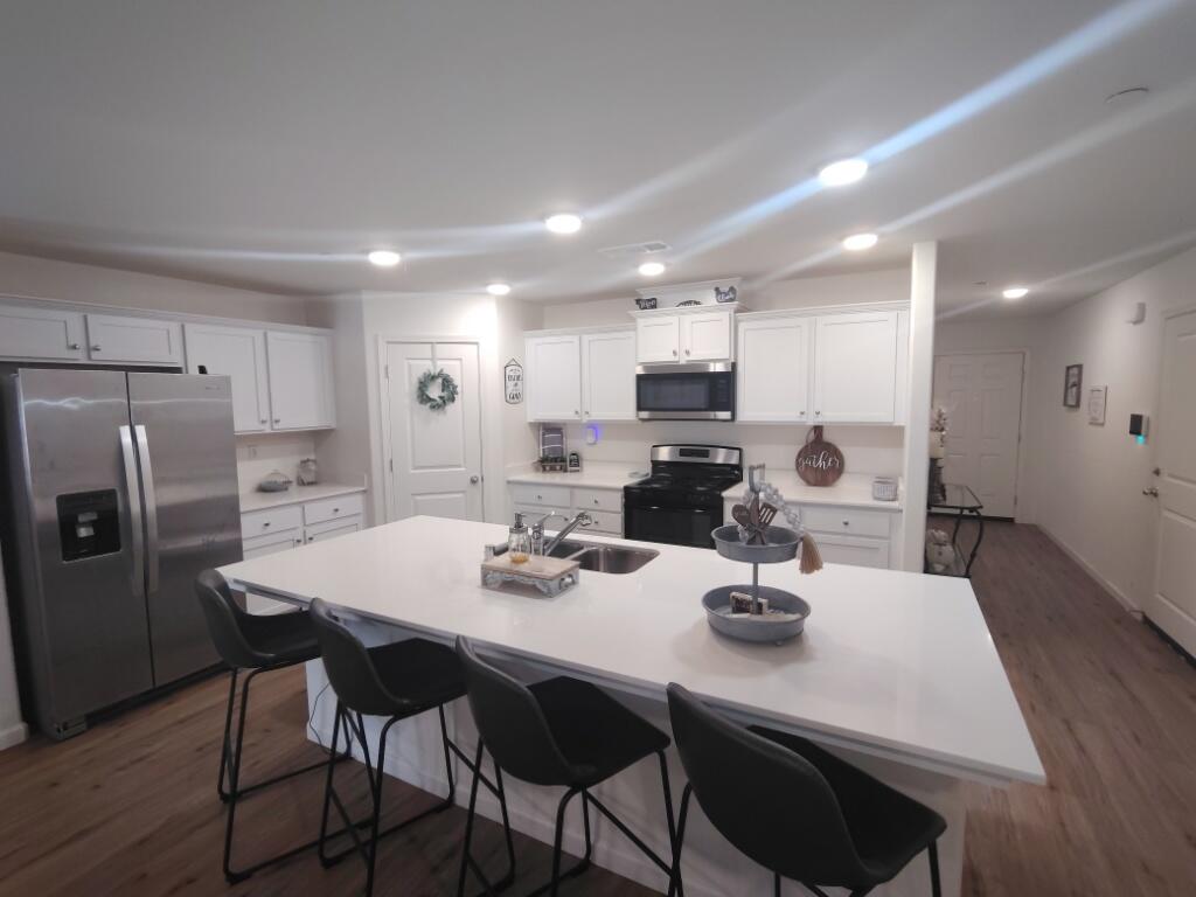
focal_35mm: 16
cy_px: 448
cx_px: 598
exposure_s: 1/60
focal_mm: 2.13
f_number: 2.2
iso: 367
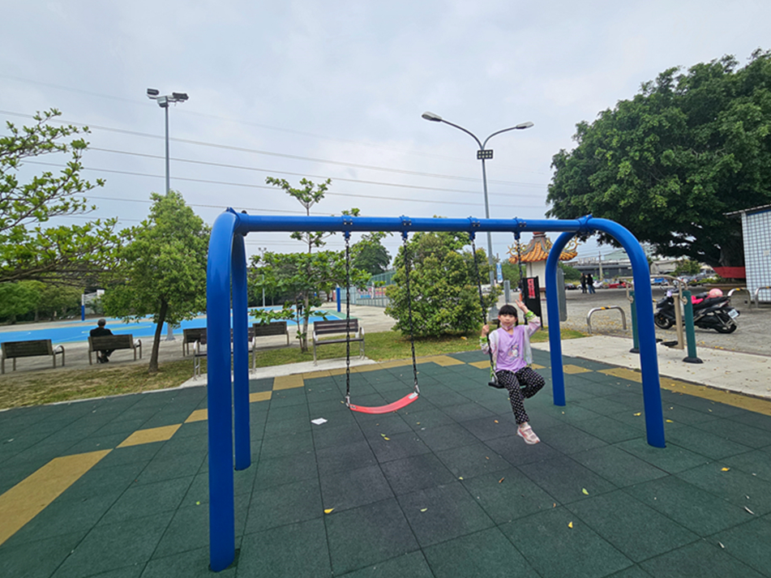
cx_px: 396
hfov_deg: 102.0
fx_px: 312
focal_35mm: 14
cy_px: 276
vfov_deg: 85.6
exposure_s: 1/2882
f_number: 2.2
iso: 50
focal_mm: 2.2
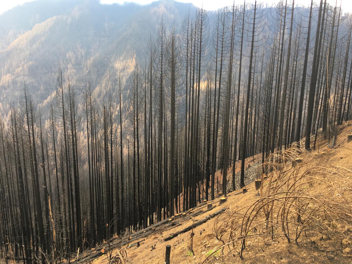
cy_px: 132
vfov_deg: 48.2
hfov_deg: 61.7
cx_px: 176
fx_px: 295
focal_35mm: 29
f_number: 2.2
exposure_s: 1/60
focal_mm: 4.15
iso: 25
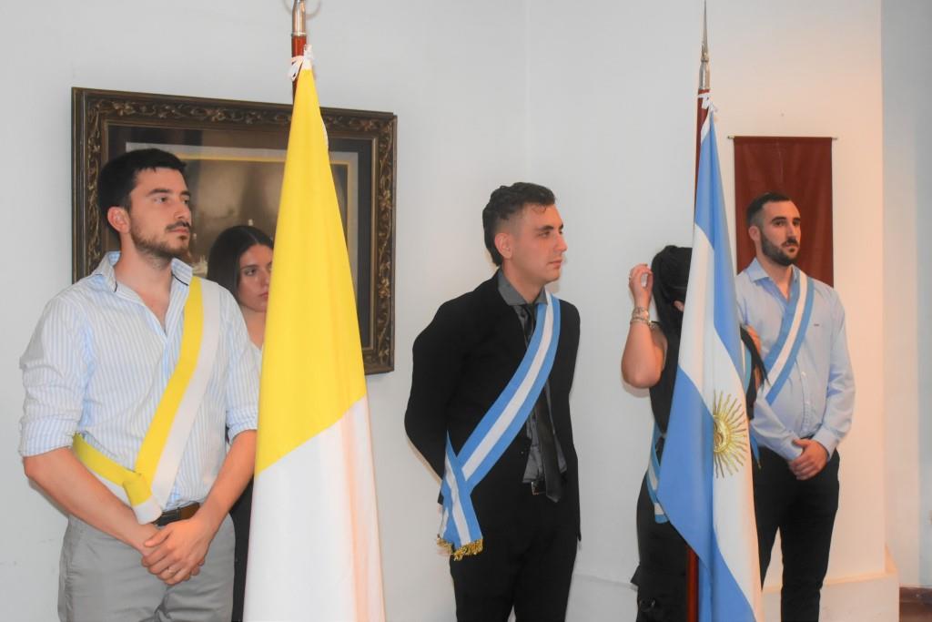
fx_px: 1010
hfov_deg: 49.5
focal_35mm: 39
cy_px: 311
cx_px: 466
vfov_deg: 34.2
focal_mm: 26
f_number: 7.1
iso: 3200
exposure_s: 1/100
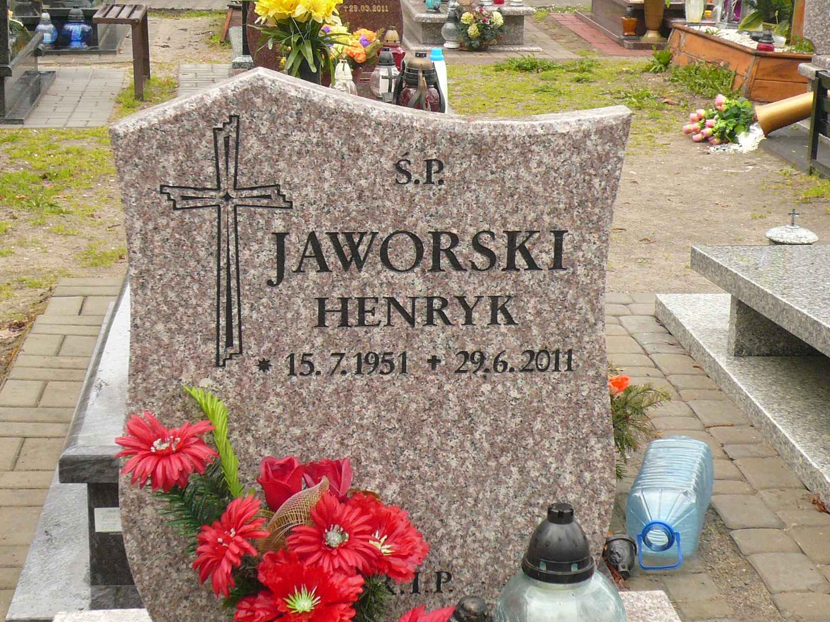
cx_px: 415
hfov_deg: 28.2
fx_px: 1654
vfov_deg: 21.3
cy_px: 311
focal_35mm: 69
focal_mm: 7.5
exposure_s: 1/200
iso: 100
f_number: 3.5
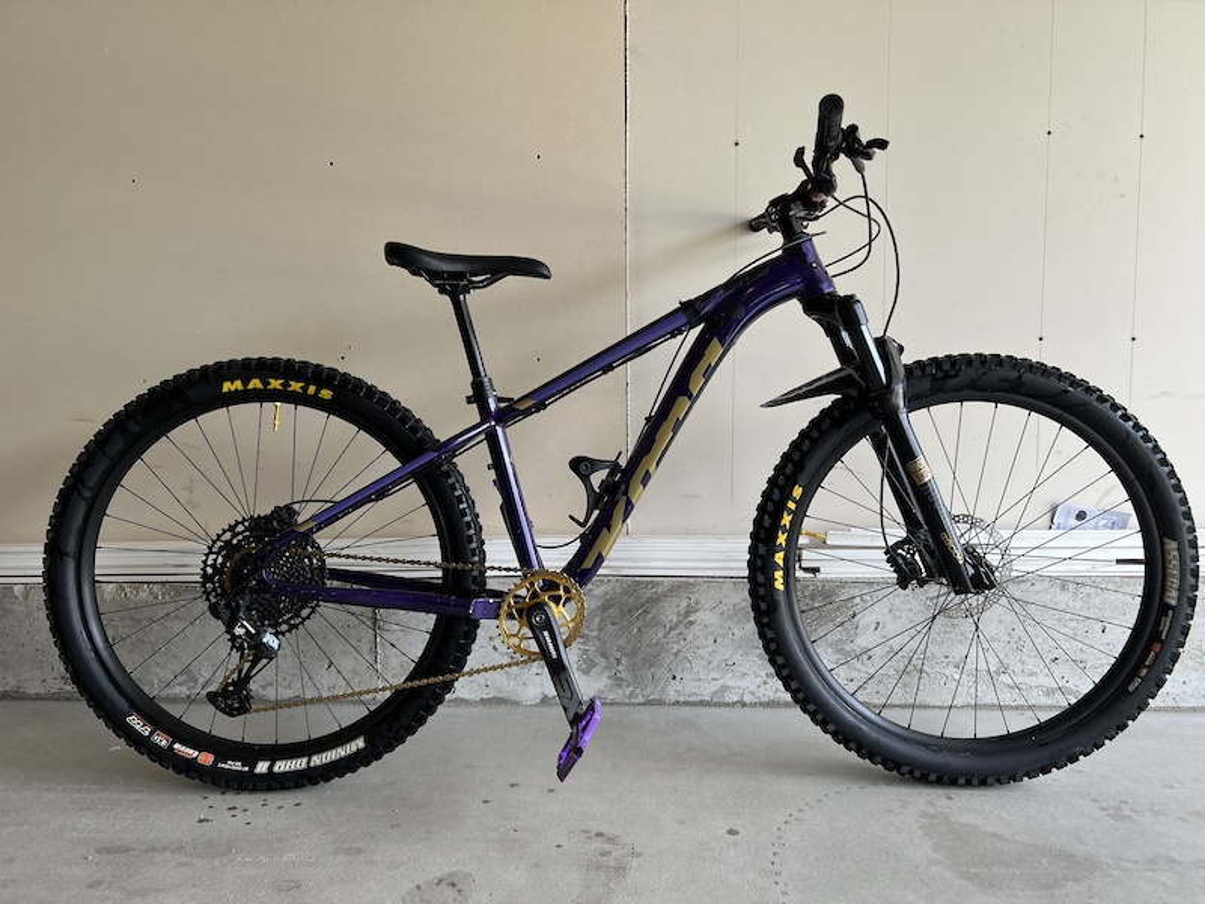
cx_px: 602
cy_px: 452
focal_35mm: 26
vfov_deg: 53.1
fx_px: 905
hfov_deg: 67.3
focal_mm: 5.7
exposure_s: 1/214
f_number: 1.5
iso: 40
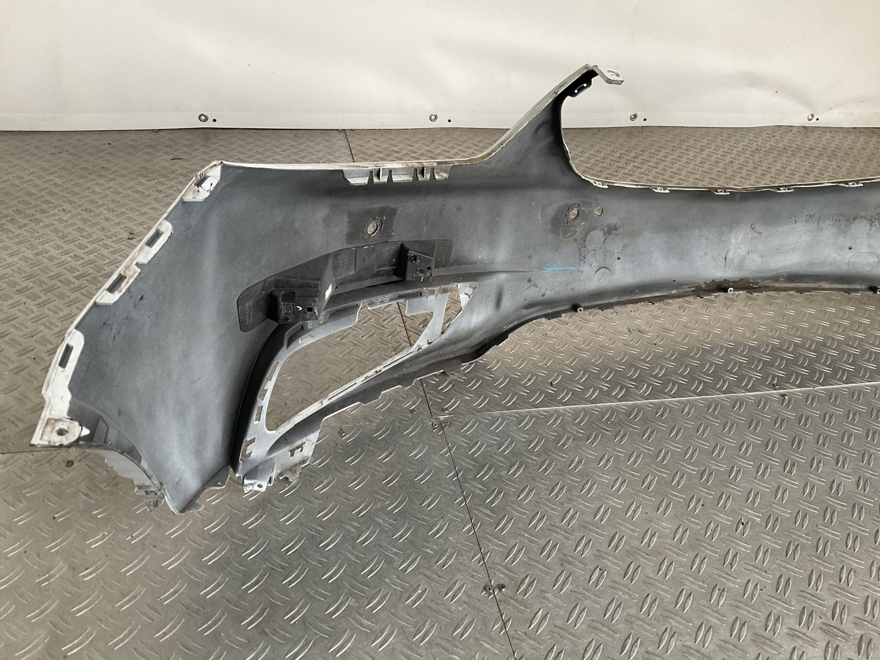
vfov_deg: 48.2
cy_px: 330
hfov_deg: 61.7
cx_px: 440
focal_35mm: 29
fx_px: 737
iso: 64
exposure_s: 1/50
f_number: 1.8
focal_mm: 3
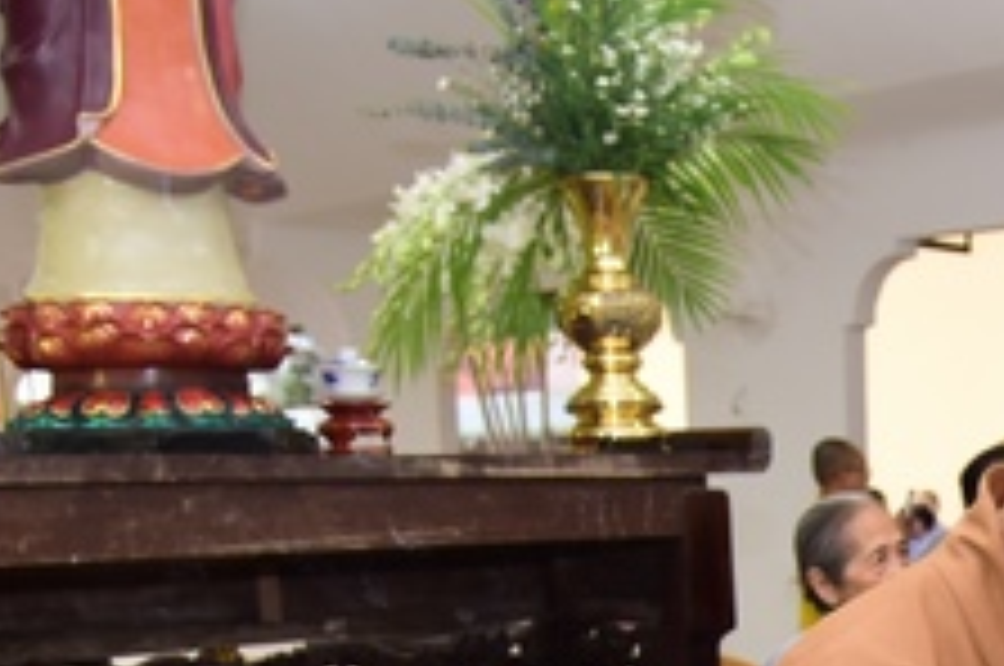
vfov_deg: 18.3
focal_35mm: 70
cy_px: 826
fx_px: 1949
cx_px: 1202
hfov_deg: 25.9
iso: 1000
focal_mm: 24
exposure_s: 1/60
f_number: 4.5
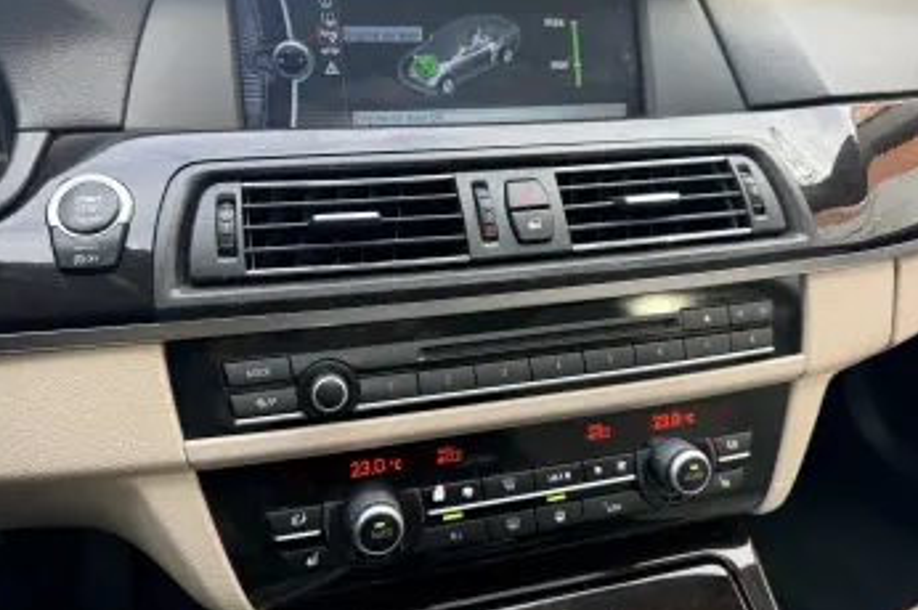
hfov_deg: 69.4
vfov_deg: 49.3
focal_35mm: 26
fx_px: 662
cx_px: 446
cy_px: 265
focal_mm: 6.76
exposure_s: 1/220
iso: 200
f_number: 1.78
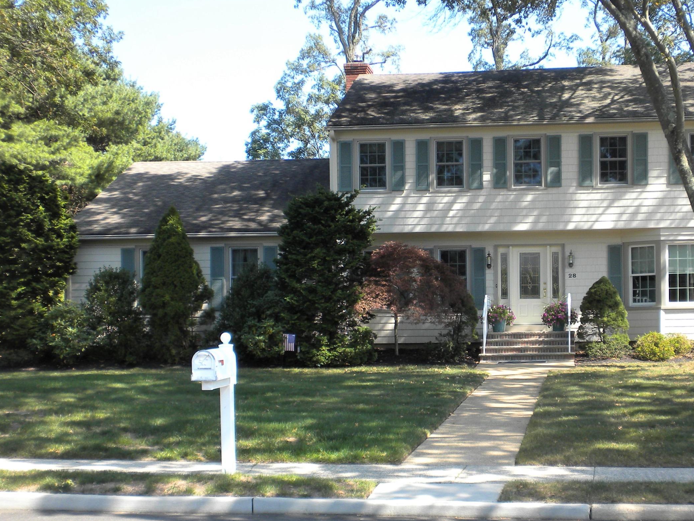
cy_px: 316
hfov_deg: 35.8
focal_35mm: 53
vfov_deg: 27.5
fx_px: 1062
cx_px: 458
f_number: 3.5
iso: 64
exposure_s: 1/208
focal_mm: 6.6
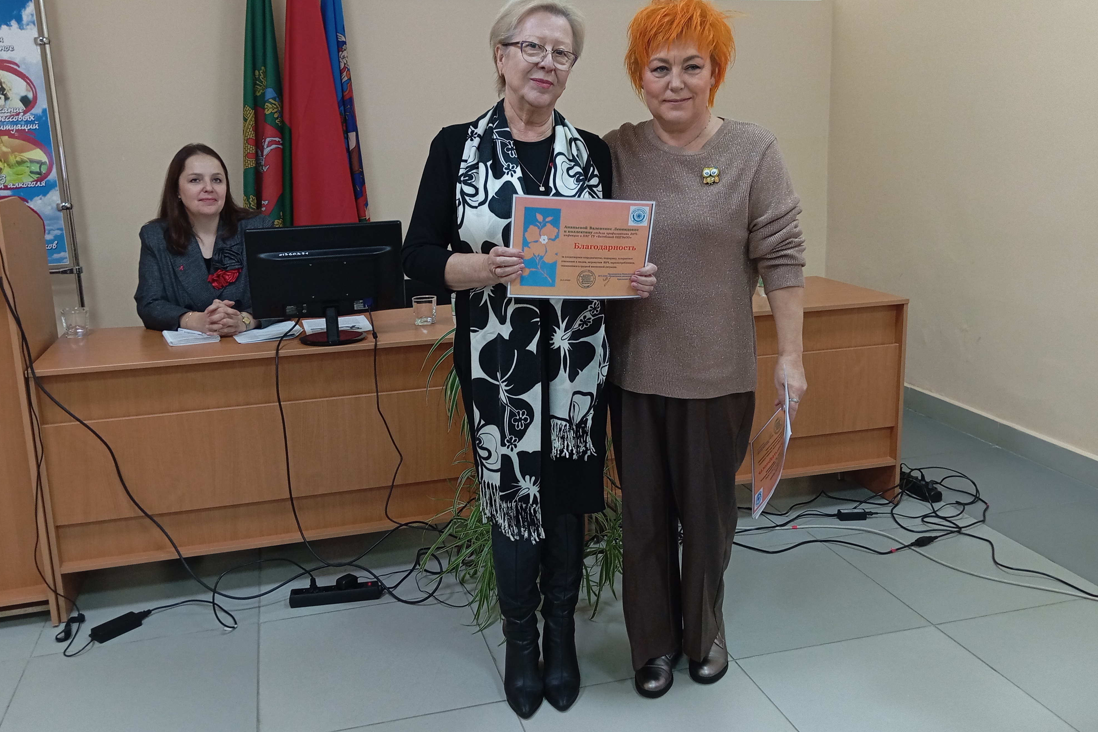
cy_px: 334
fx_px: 915
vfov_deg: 43.6
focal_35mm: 30
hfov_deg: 61.9
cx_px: 539
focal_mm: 4.25
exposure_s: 1/33.3
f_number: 1.8
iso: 230
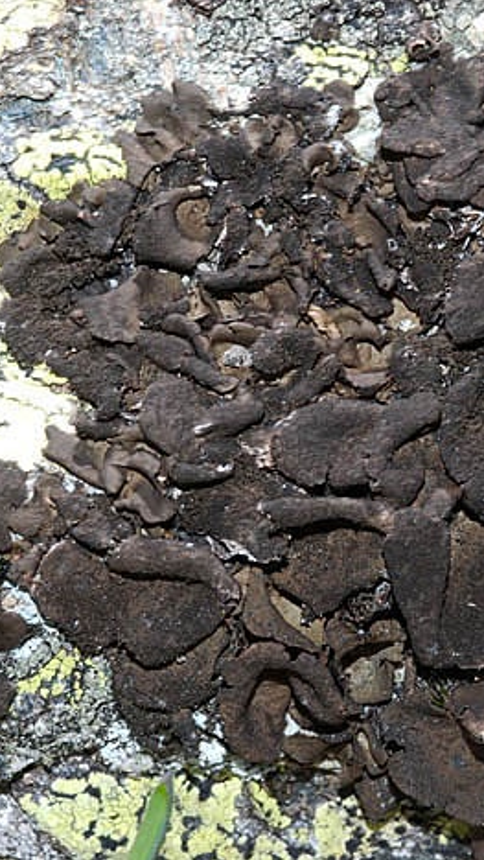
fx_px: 5648
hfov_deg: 4.9
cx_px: 427
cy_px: 430
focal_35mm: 248
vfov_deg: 8.7
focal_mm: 105
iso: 250
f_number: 22
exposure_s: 1/60
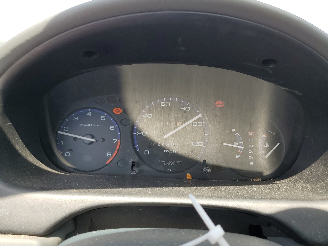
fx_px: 246
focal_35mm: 26
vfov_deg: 53.1
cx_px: 164
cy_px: 123
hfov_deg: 67.3
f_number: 1.5
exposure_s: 1/455
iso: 50
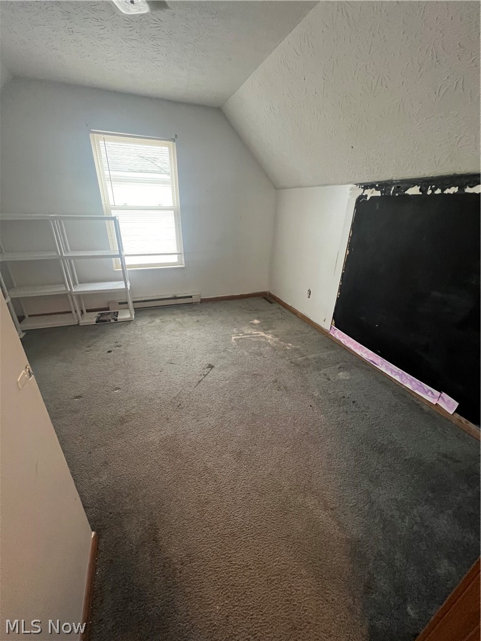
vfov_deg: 106.2
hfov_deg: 89.9
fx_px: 241
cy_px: 320
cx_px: 240
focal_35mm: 13
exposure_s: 1/60
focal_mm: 1.57
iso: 500
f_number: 1.8
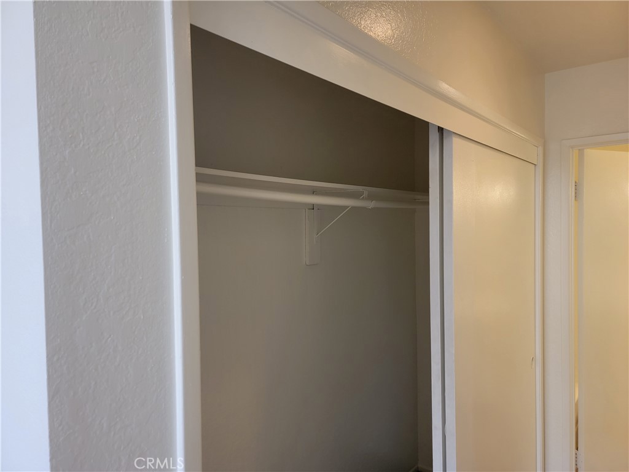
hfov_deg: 71.6
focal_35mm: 24
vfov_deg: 56.8
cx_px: 314
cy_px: 236
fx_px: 436
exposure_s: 1/120
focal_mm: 6.7
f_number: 1.8
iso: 320
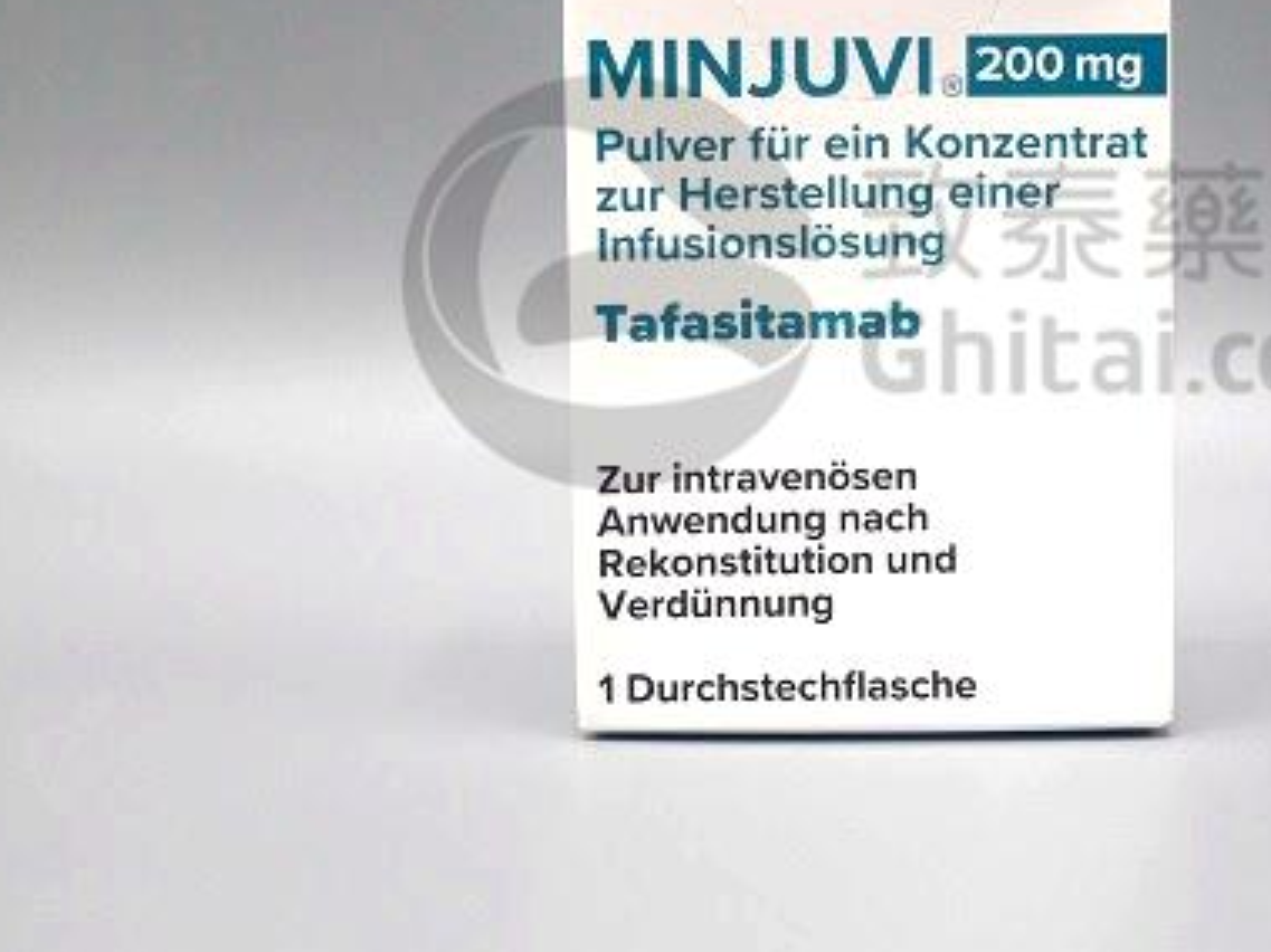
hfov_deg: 20.5
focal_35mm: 95
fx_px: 3487
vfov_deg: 15.5
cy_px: 282
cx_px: 905
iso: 80
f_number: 2.8
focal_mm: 12.8
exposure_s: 1/250
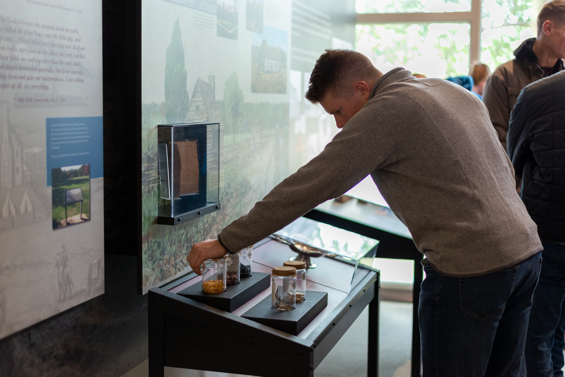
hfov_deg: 39.6
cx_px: 282
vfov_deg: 27.0
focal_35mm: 50
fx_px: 785
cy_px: 188
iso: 1000
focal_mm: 50
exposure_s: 1/80
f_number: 1.8
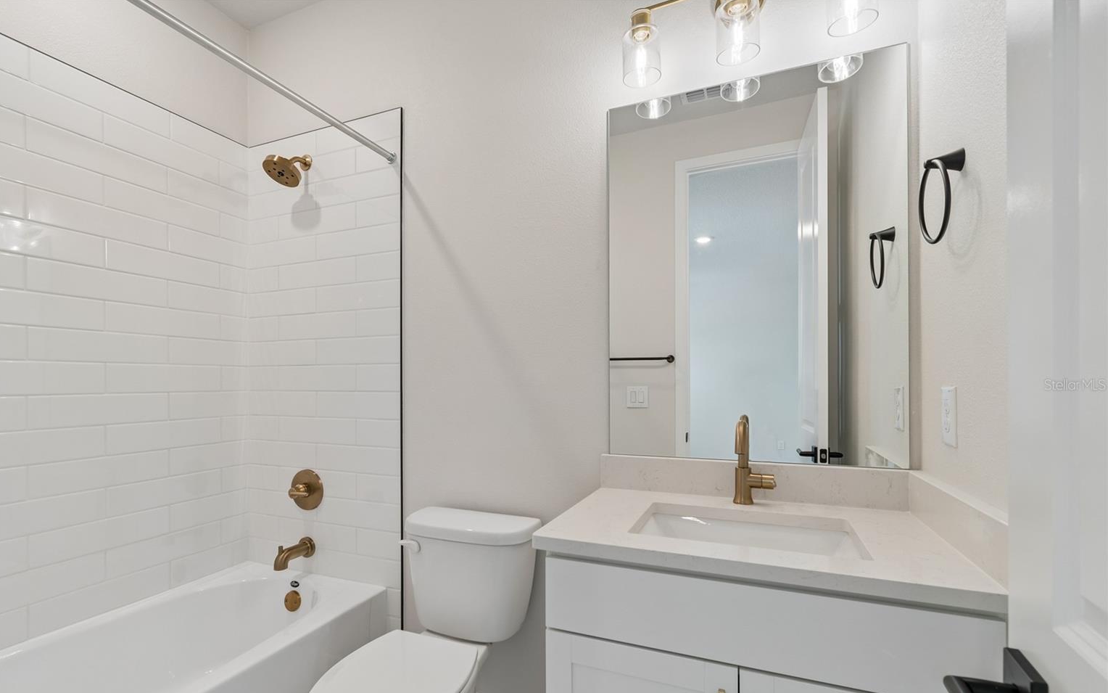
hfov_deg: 97.7
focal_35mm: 16
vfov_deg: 71.0
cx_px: 529
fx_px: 483
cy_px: 385
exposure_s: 1/25
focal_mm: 10
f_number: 7.1
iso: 100
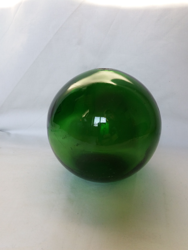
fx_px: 203
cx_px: 94
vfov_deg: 63.4
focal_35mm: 28
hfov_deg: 49.7
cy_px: 125
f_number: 1.9
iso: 100
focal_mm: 3.7
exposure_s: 1/100
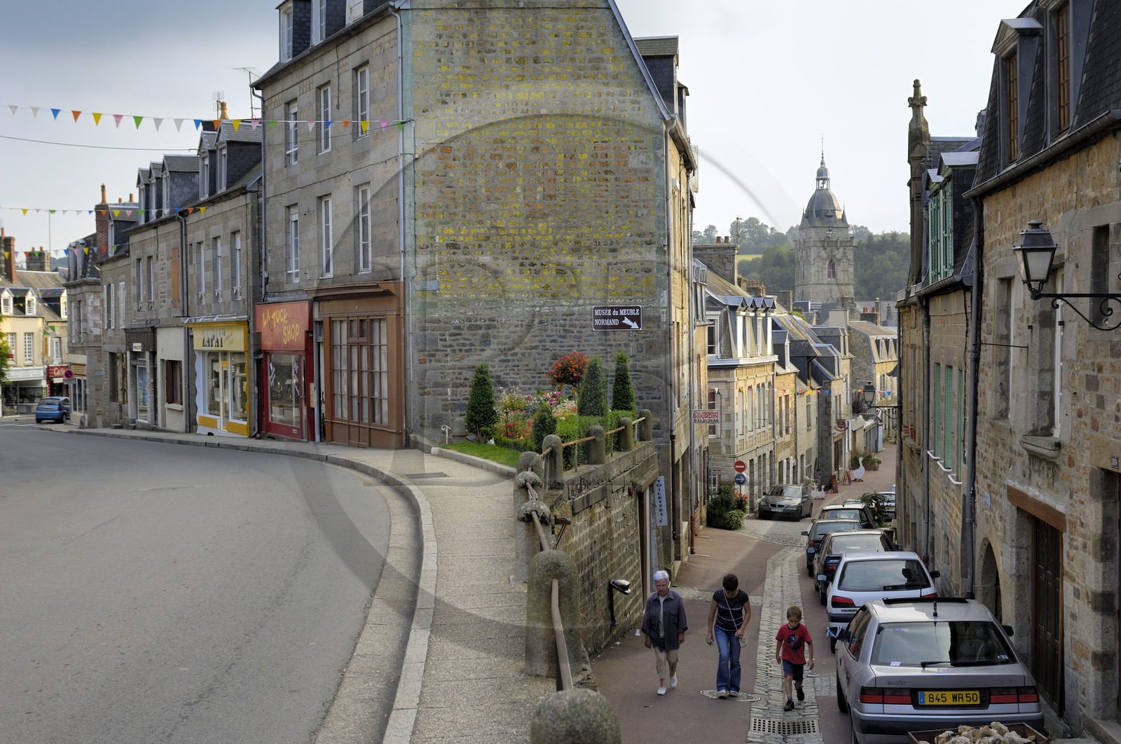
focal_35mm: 42
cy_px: 372
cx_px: 560
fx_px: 1306
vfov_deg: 31.8
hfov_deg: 46.5
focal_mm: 28
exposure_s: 1/160
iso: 100
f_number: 4.2
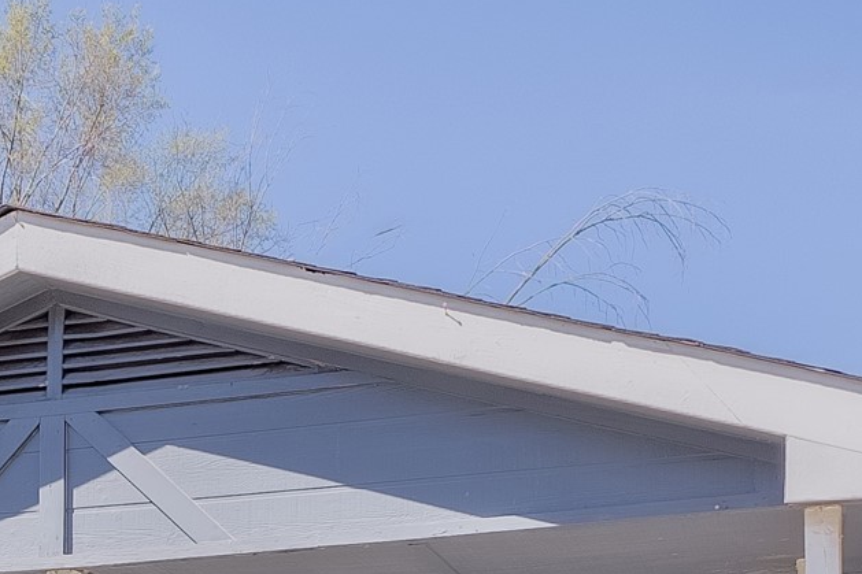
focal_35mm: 73
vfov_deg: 17.1
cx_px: 77
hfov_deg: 26.7
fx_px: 1747
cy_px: 819
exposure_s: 1/750
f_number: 1.7
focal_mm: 6.3
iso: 80
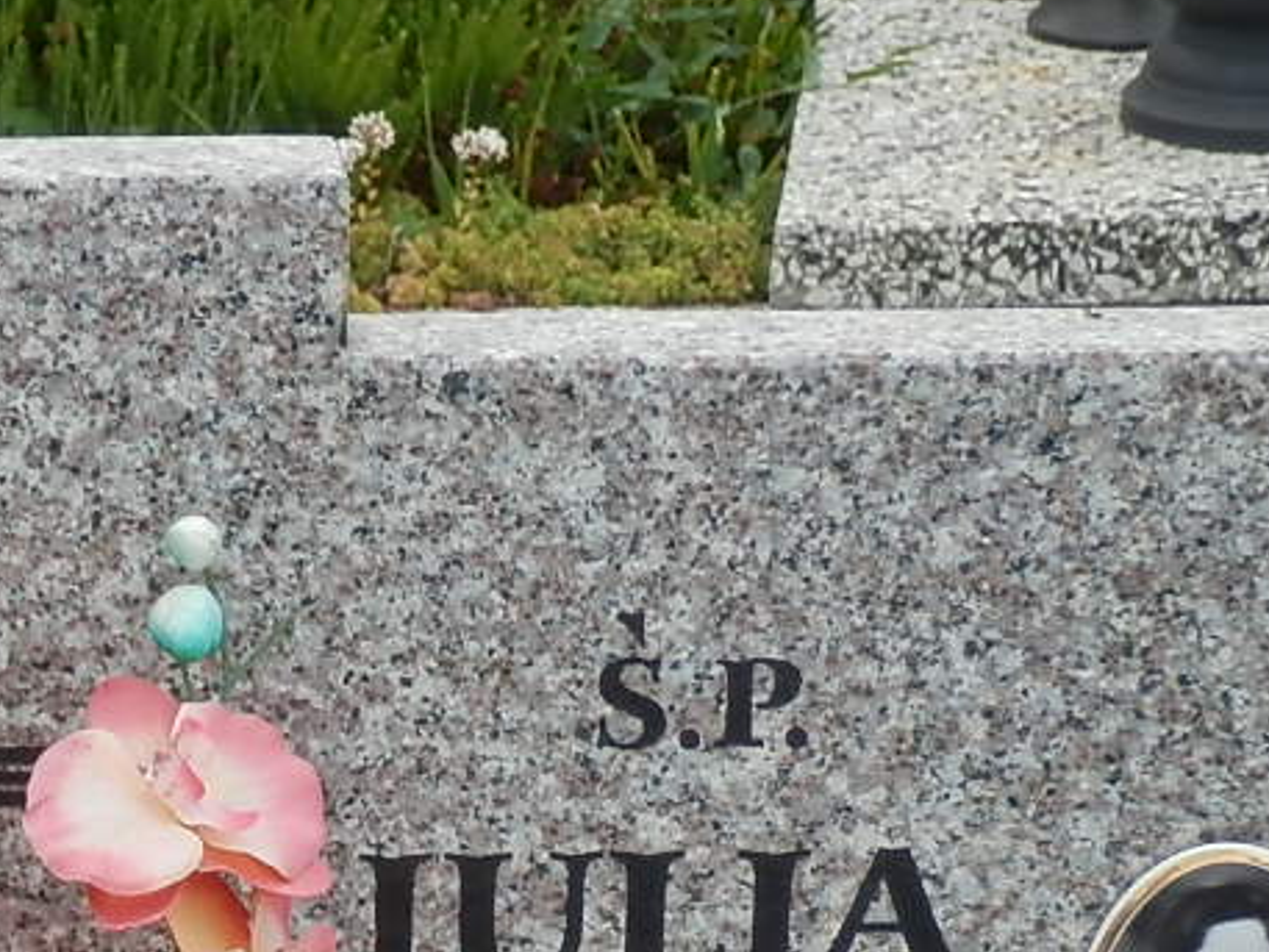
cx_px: 69
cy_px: 1310
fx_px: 7810
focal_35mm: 213
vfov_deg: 6.9
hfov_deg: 9.2
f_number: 4.9
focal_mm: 13.5
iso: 80
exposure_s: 1/60
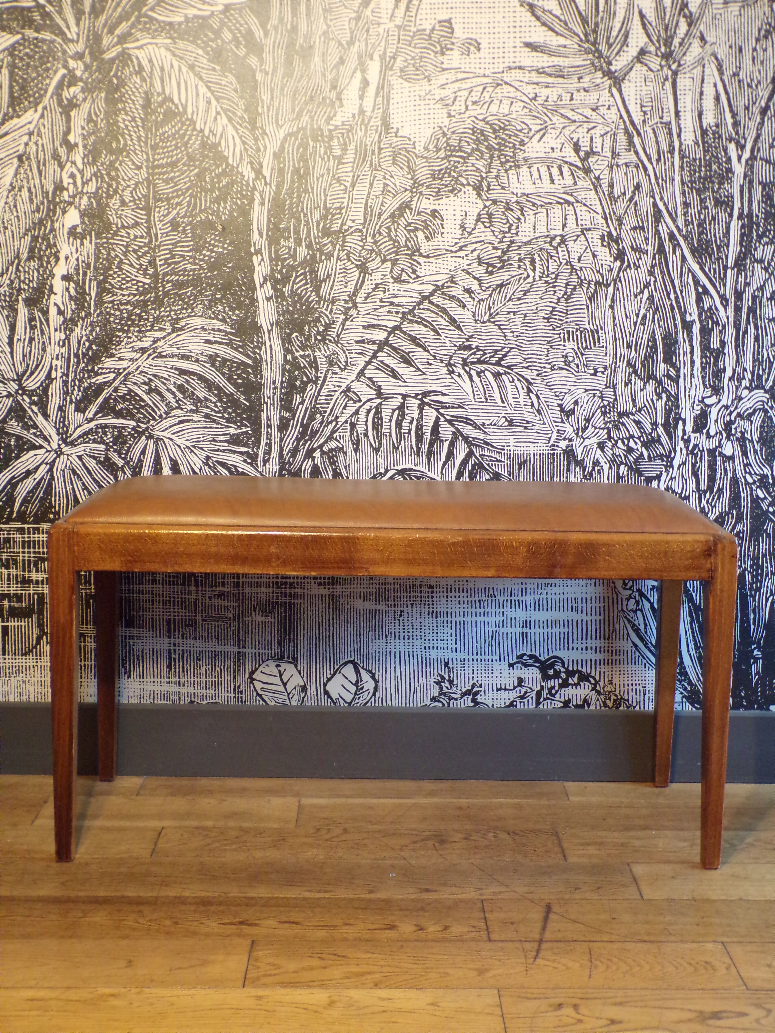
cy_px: 516
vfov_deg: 44.8
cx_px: 388
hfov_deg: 34.3
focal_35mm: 42
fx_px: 1254
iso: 400
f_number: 3.4
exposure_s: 1/12
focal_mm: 7.6
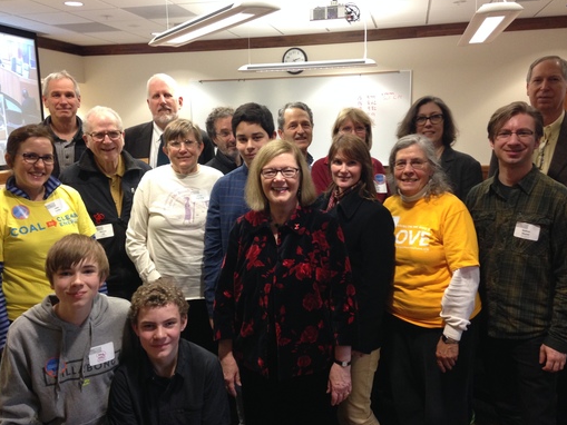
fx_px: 573
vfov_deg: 40.7
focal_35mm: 35
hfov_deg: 52.6
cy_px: 209
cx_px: 278
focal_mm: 4.12
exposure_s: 1/20
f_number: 2.4
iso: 160
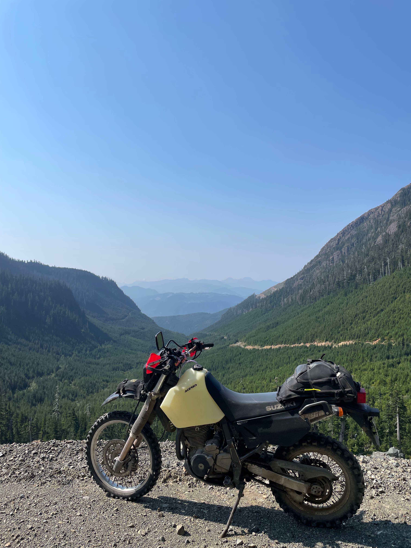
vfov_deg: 67.3
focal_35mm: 26
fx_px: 412
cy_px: 274
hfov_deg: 53.1
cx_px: 206
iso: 32
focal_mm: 4.2
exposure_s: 1/5291
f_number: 1.6
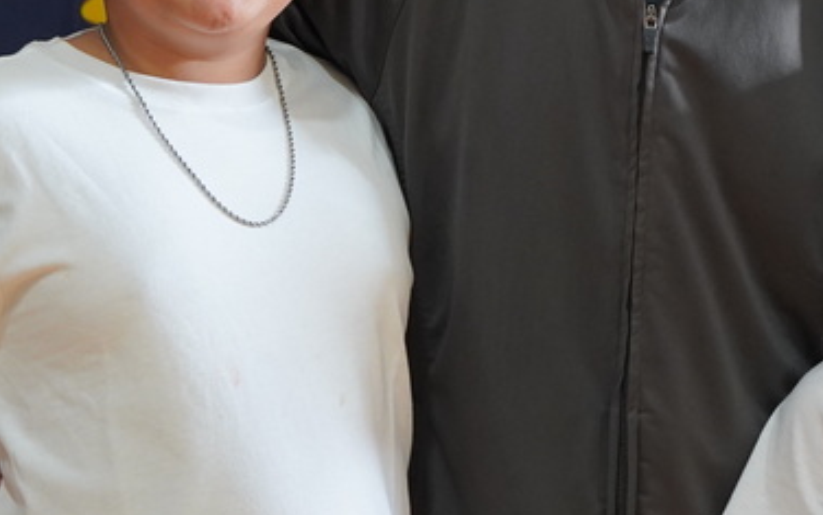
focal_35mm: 244
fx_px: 5473
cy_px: -5
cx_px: 628
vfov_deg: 5.4
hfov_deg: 8.6
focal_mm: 88
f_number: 4
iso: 3200
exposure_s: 1/160
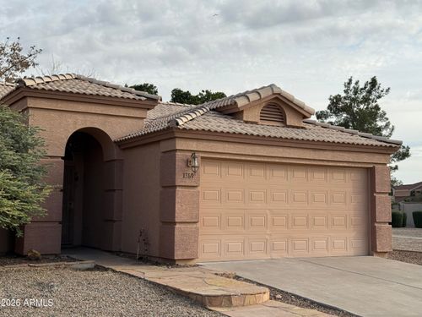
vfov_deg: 30.3
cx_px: 211
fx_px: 585
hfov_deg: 39.7
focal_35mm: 48
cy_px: 158
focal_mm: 6.76
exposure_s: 1/4098
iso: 80
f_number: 1.78
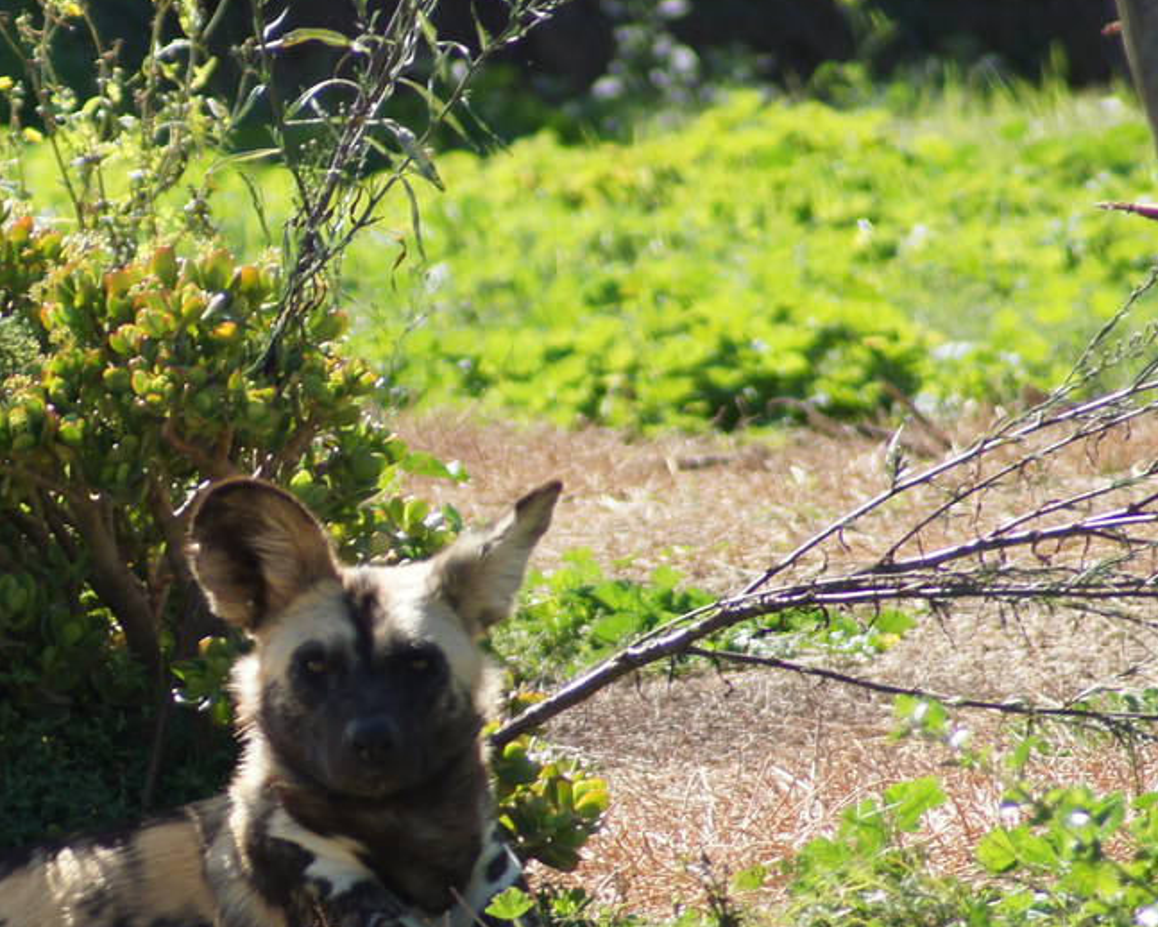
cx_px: 213
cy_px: 726
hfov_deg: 2.2
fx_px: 29826
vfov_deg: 1.8
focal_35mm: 870
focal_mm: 250
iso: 200
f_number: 5.6
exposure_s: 1/400
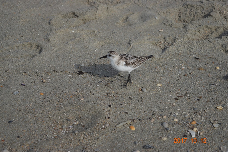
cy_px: 76
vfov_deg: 16.5
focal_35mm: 82
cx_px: 114
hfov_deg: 24.6
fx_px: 522
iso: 200
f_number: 5.6
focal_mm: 55
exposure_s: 1/1600
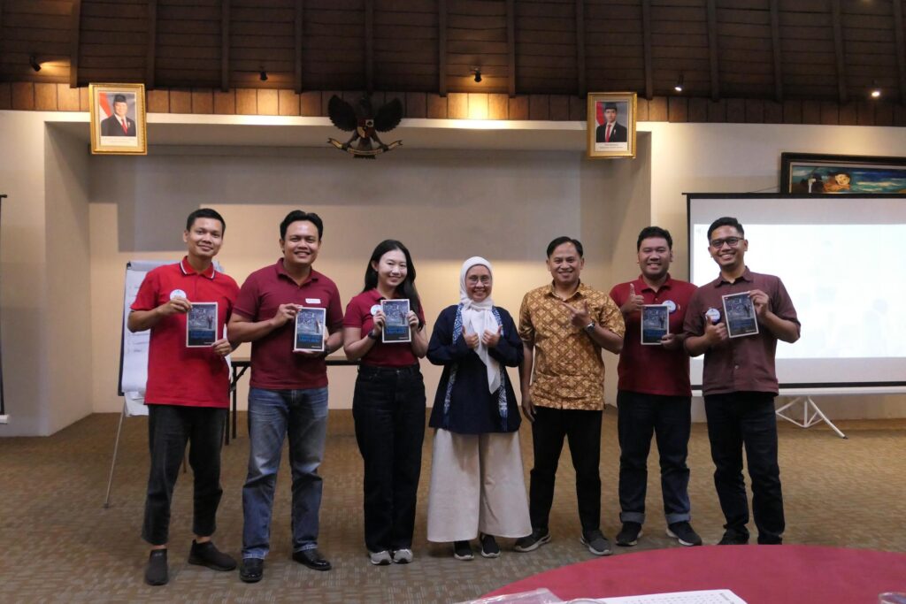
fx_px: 881
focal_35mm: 35
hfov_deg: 54.4
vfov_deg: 37.9
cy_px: 302
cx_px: 453
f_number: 2.8
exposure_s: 1/100
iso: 3200
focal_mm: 12.8
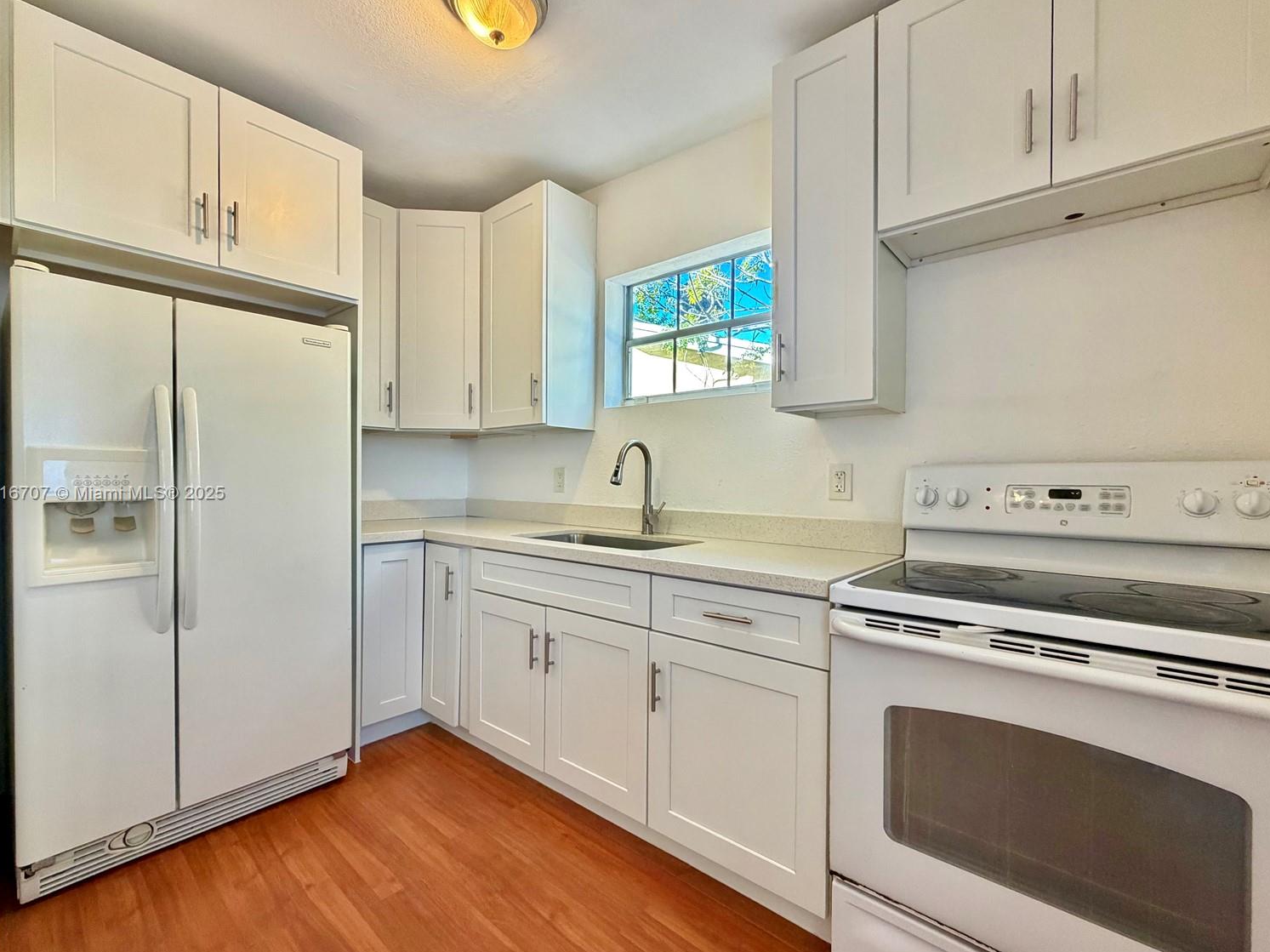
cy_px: 495
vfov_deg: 81.7
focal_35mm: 15
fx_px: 550
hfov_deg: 98.2
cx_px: 633
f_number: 2.2
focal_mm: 2.22
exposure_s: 1/60
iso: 320
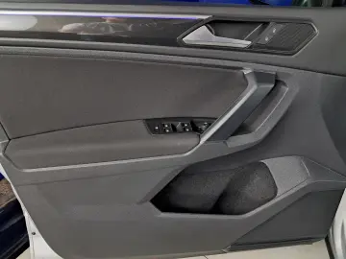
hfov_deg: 65.3
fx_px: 270
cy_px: 130
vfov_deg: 51.4
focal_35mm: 27
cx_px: 173
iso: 400
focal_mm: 4
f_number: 1.8
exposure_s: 1/50
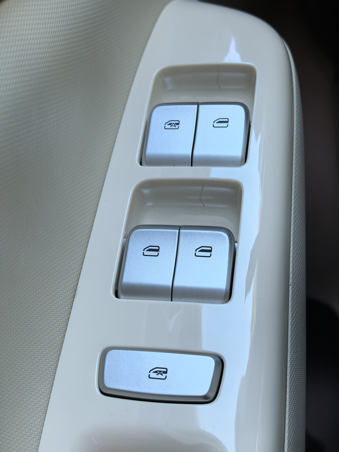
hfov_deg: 27.0
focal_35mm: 54
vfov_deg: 35.5
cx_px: 170
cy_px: 226
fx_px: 705
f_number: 2
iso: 50
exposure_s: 1/100
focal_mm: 6.98
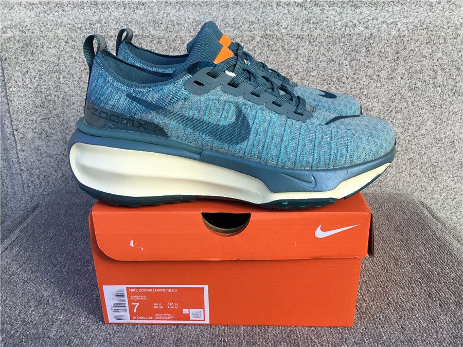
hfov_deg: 58.4
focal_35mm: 31
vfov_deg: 45.4
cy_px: 174
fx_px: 415
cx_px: 232
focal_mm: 3.3
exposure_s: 1/182
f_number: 2.4
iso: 25
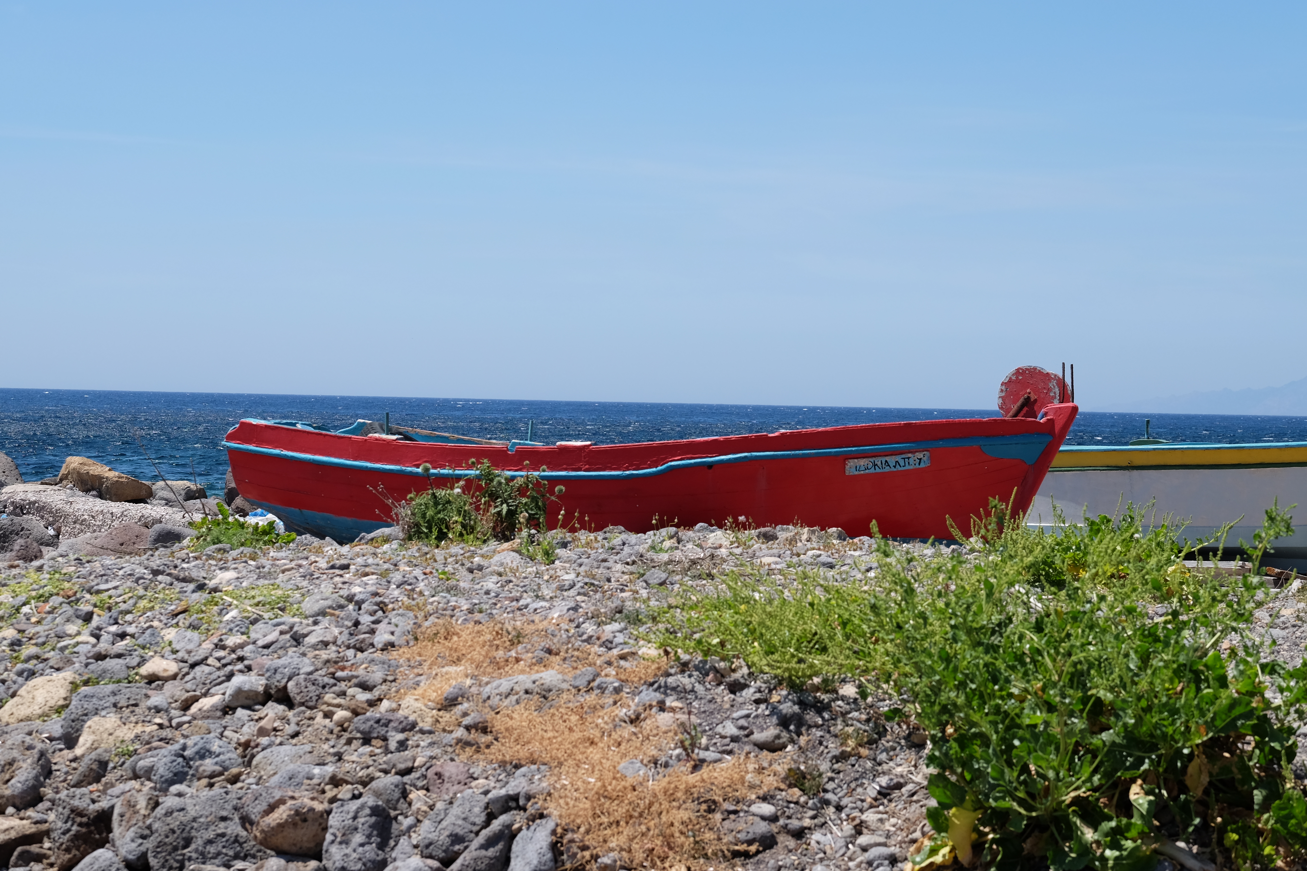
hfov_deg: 24.2
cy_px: 436
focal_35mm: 84
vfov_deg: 16.3
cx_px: 654
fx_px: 3049
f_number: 8
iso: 200
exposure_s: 1/400
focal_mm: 56.3
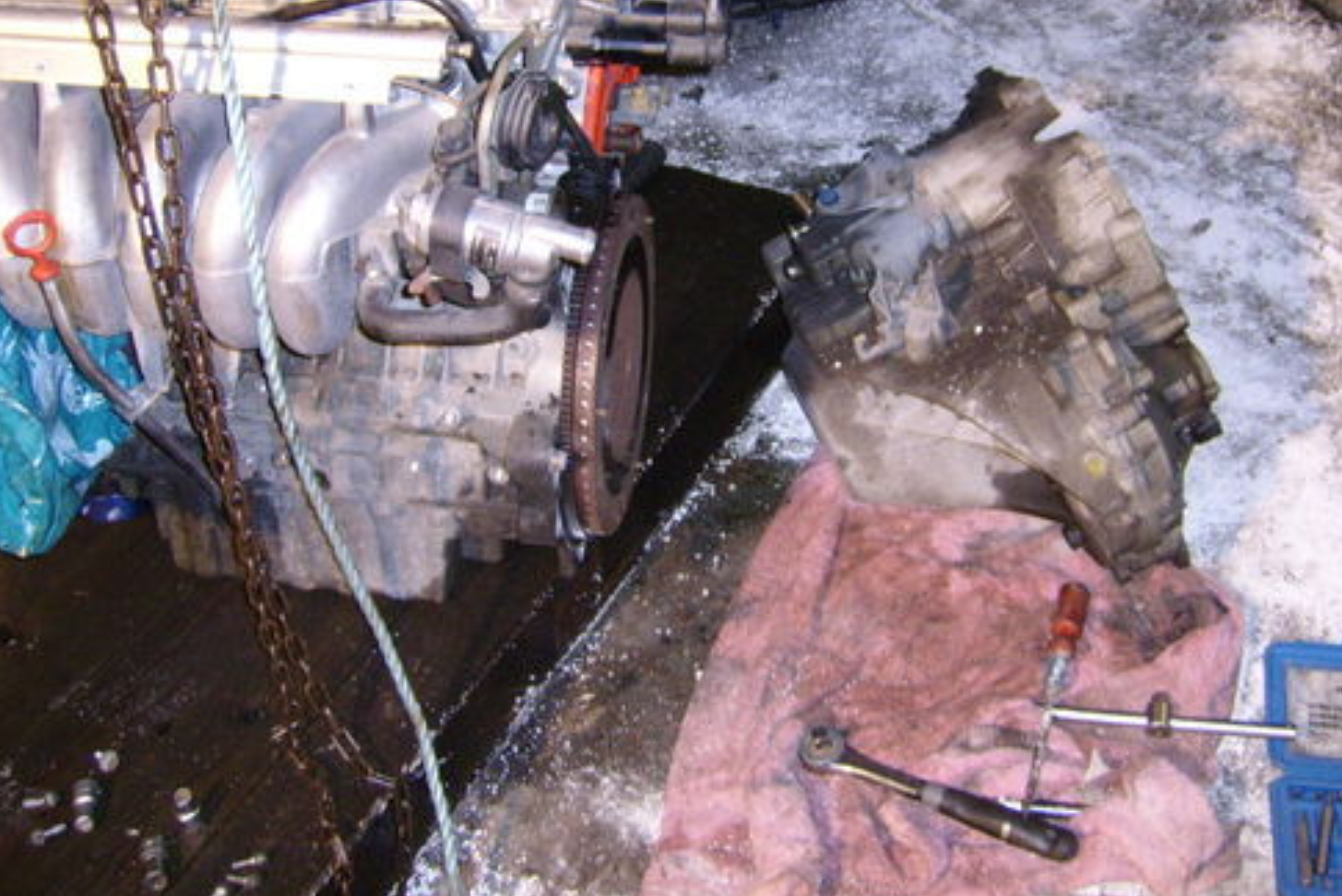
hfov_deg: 41.1
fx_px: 1790
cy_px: 282
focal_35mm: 48
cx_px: 642
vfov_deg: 27.9
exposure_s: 1/30
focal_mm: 5.95
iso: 218
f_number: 2.8
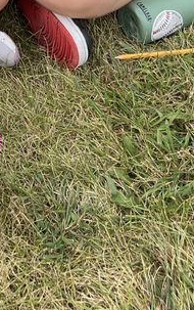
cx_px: -52
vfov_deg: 19.9
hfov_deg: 13.6
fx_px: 785
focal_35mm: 93
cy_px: -126
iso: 50
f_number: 1.5
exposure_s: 1/1100
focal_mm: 5.7
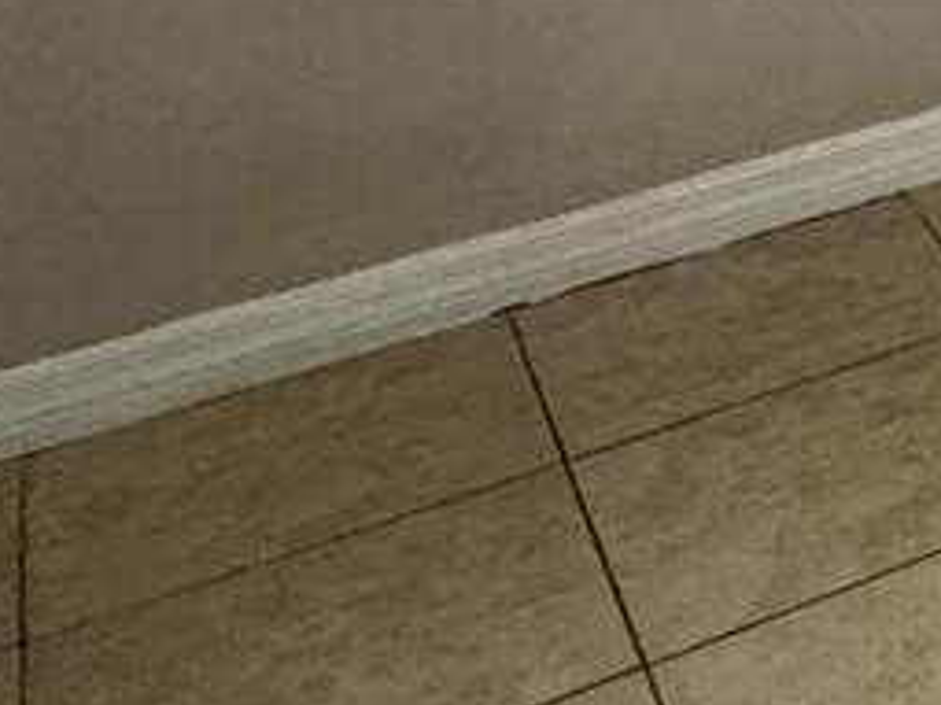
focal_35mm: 88
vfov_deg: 12.9
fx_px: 2391
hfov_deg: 15.1
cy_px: -967
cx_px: 2159
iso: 500
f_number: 2.2
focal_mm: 2.22
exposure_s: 1/60
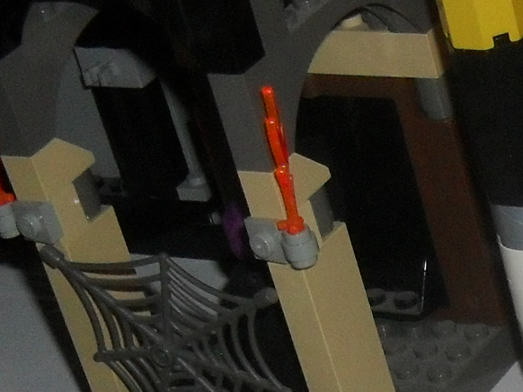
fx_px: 2356
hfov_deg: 11.7
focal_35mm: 156
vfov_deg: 8.9
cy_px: 795
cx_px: 927
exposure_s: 1/45
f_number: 3.2
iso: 200
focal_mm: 6.3
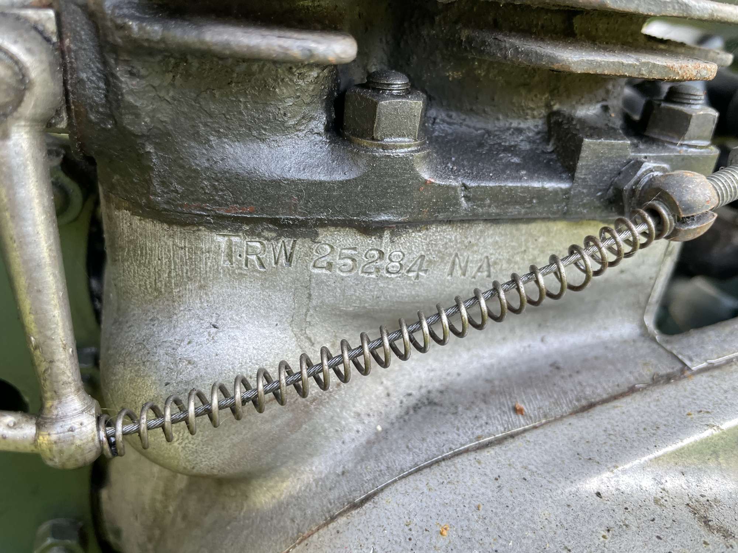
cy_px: 276
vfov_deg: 53.1
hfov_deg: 67.3
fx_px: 554
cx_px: 369
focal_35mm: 26
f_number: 1.6
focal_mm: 4.2
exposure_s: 1/121
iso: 80
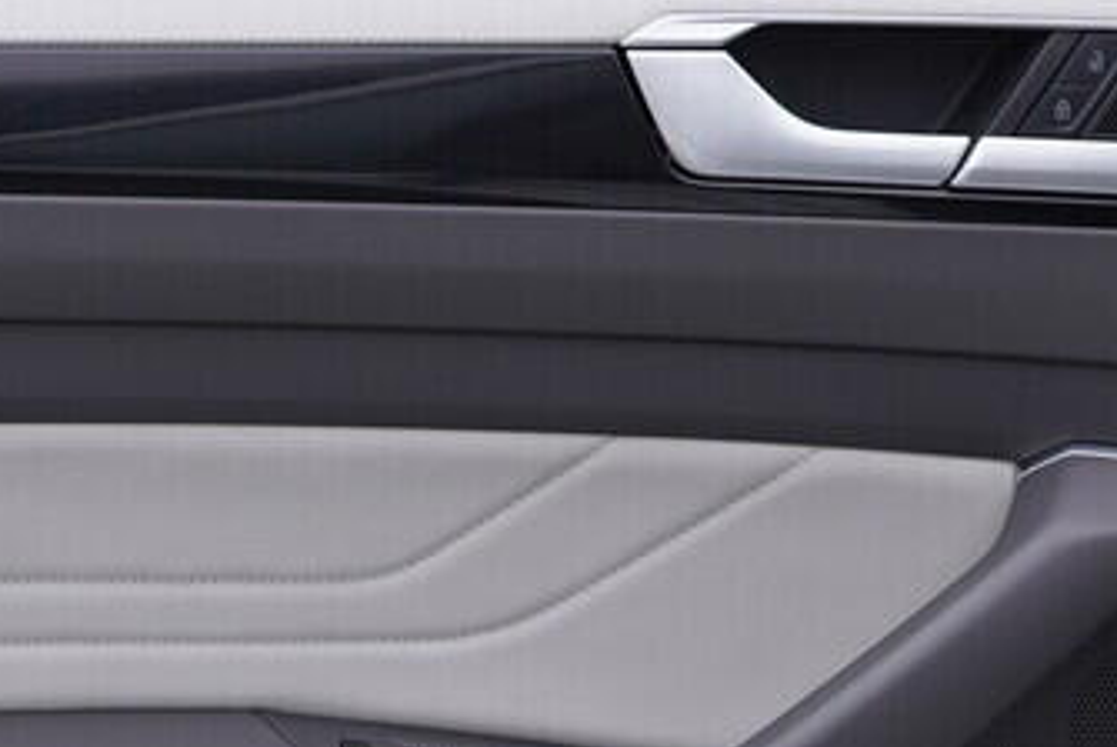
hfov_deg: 18.5
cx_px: 403
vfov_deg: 12.4
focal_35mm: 110
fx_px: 3416
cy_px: 655
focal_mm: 24
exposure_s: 1/60
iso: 125
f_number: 3.5
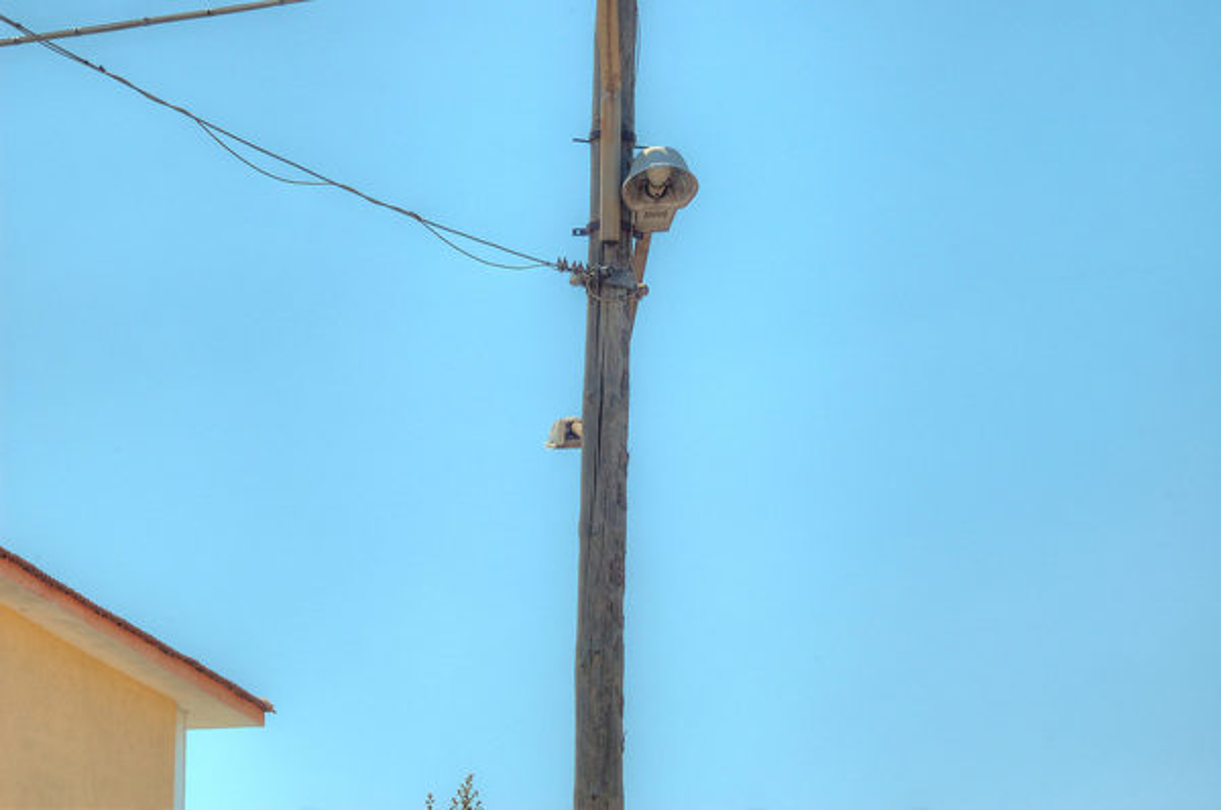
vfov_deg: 13.0
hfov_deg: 19.5
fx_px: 3556
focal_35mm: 105
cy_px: 405
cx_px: 610
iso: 200
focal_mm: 70
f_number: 14
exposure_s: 1/200
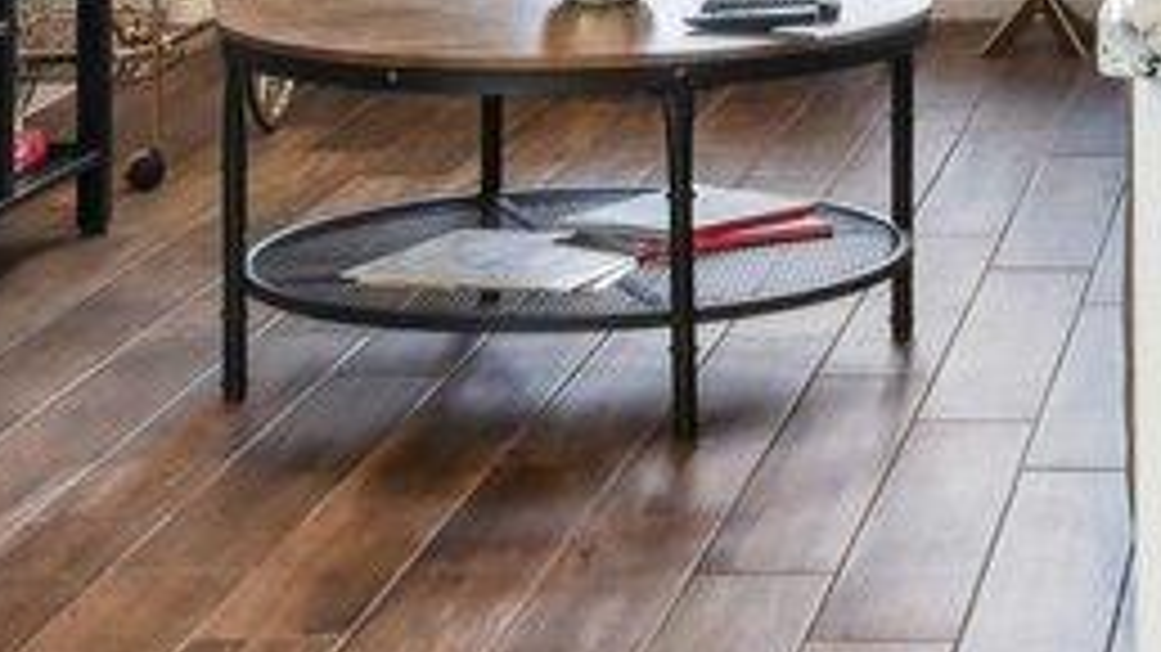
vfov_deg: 8.6
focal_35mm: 133
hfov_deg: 15.7
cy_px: -686
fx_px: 4094
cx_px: 1269
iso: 250
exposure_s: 1/15
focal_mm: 16
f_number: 8
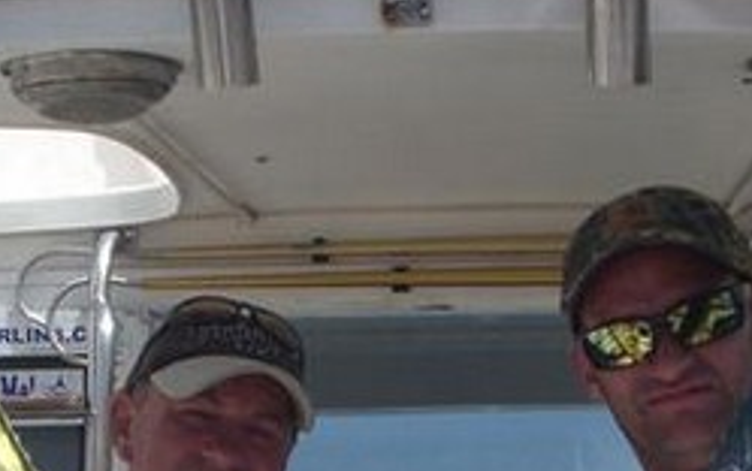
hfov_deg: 21.0
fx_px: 2030
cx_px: 408
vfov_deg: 12.8
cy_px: 592
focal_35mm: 99
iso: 64
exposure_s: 1/297
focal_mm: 6.2
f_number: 5.6
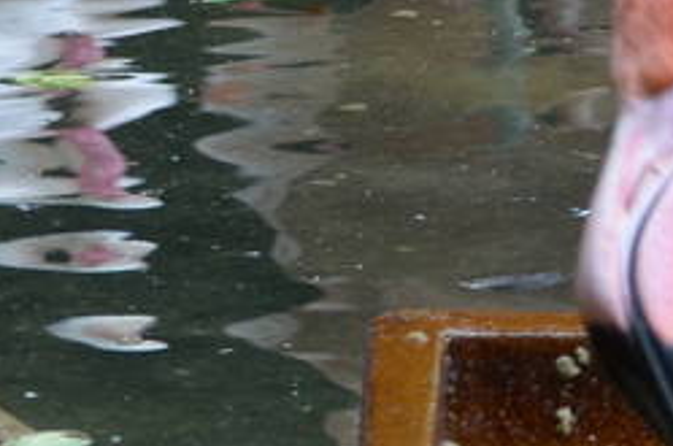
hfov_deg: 2.2
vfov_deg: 1.5
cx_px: 1681
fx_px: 17114
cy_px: -673
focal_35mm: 917
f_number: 5.6
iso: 280
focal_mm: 95
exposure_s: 1/125
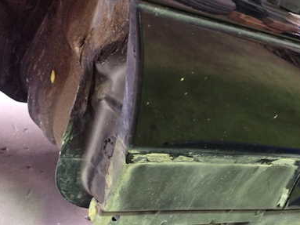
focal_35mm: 47
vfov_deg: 30.9
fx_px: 407
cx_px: 208
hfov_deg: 39.8
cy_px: 113
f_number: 2.3
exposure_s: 1/10
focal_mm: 5.4
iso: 800
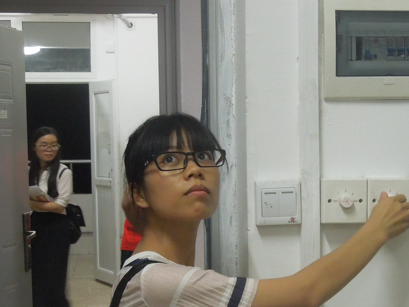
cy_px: 262
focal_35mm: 91
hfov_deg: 21.3
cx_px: 310
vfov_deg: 16.1
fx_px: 1075
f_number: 4
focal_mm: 8.7
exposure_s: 1/13
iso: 560
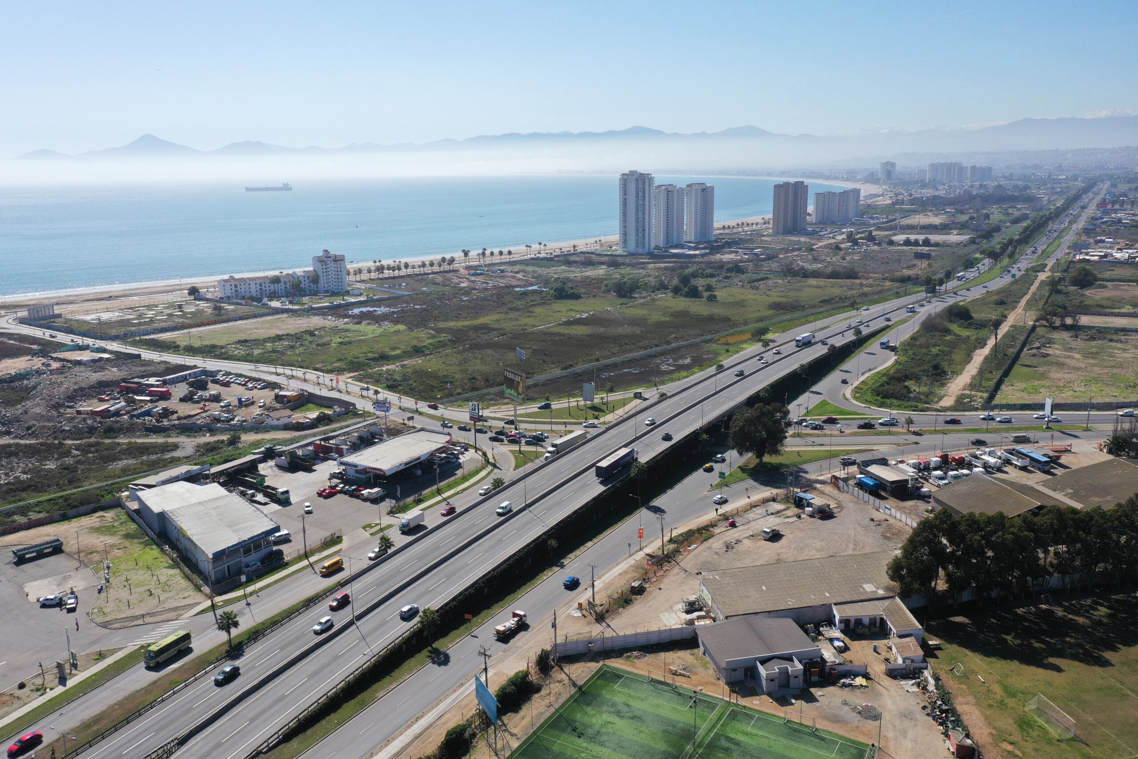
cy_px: 380
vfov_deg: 46.4
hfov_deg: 65.5
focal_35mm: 28
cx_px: 569
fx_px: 885
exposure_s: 1/640
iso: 100
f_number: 5.6
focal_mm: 10.26
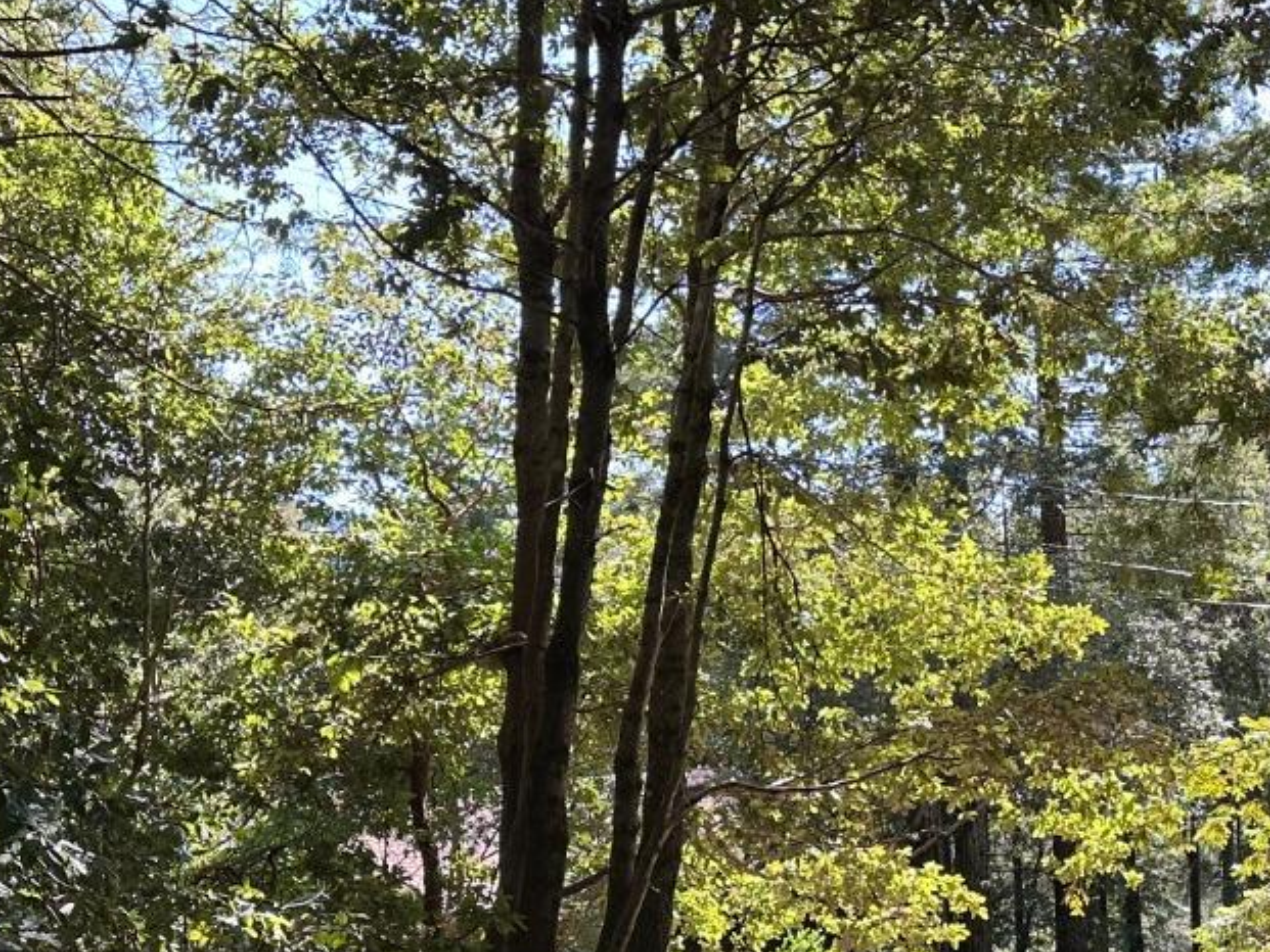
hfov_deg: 32.3
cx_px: 1018
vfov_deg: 25.0
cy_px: 685
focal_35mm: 58
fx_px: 2128
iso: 80
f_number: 1.78
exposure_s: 1/482
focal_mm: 6.86
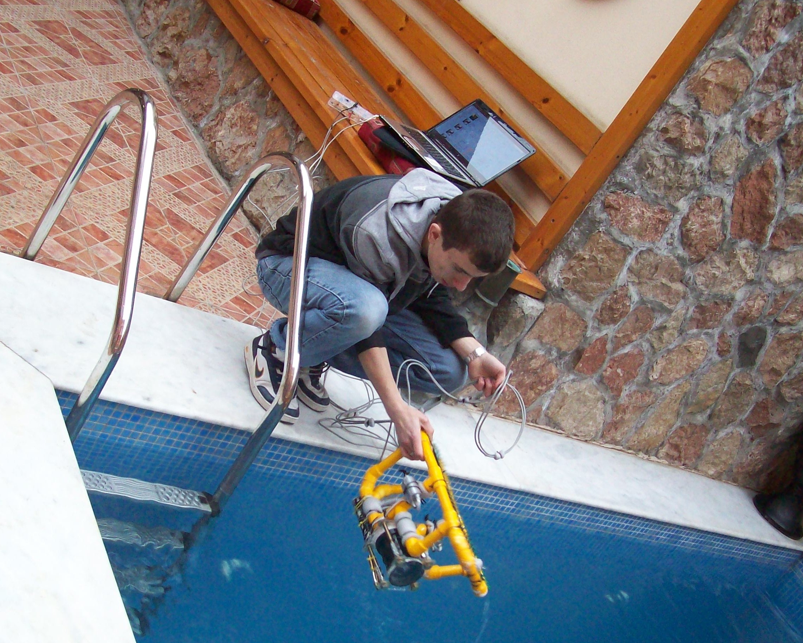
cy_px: 345
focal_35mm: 47
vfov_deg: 32.1
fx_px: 1117
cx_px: 401
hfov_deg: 39.5
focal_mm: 6
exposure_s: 1/23.3
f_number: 2.7
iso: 160
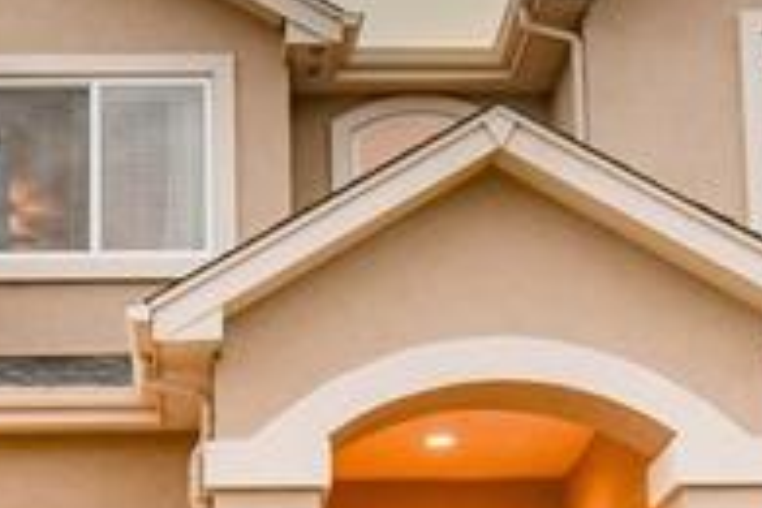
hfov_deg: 19.8
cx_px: 250
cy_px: 602
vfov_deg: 13.0
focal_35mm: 103
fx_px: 2172
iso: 320
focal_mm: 13
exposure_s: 1/5
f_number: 8
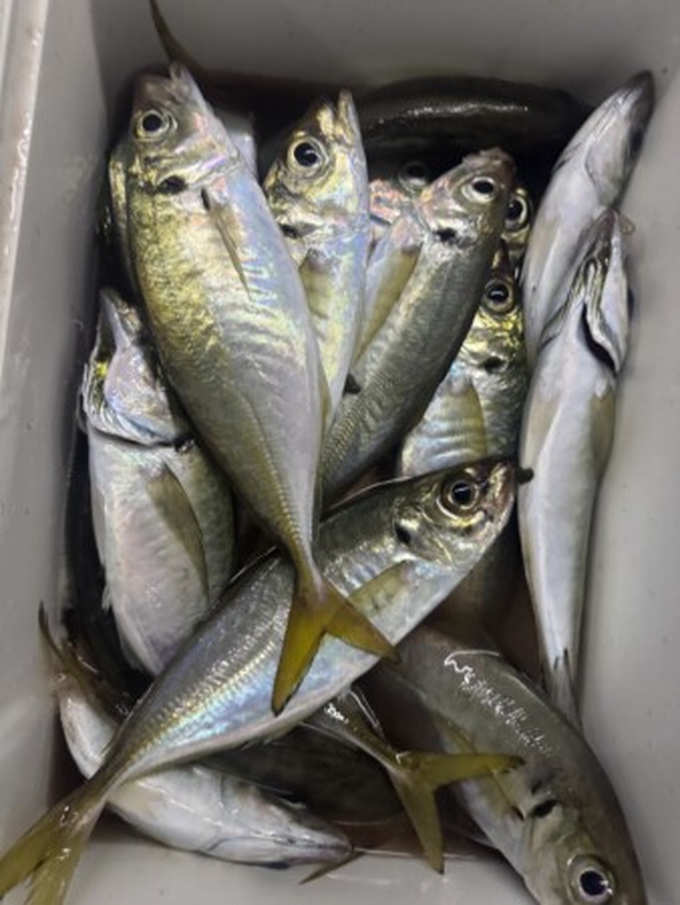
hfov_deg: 56.9
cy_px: 452
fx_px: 628
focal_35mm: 24
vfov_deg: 71.6
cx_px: 340
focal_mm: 6.76
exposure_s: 1/44
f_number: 1.78
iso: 800
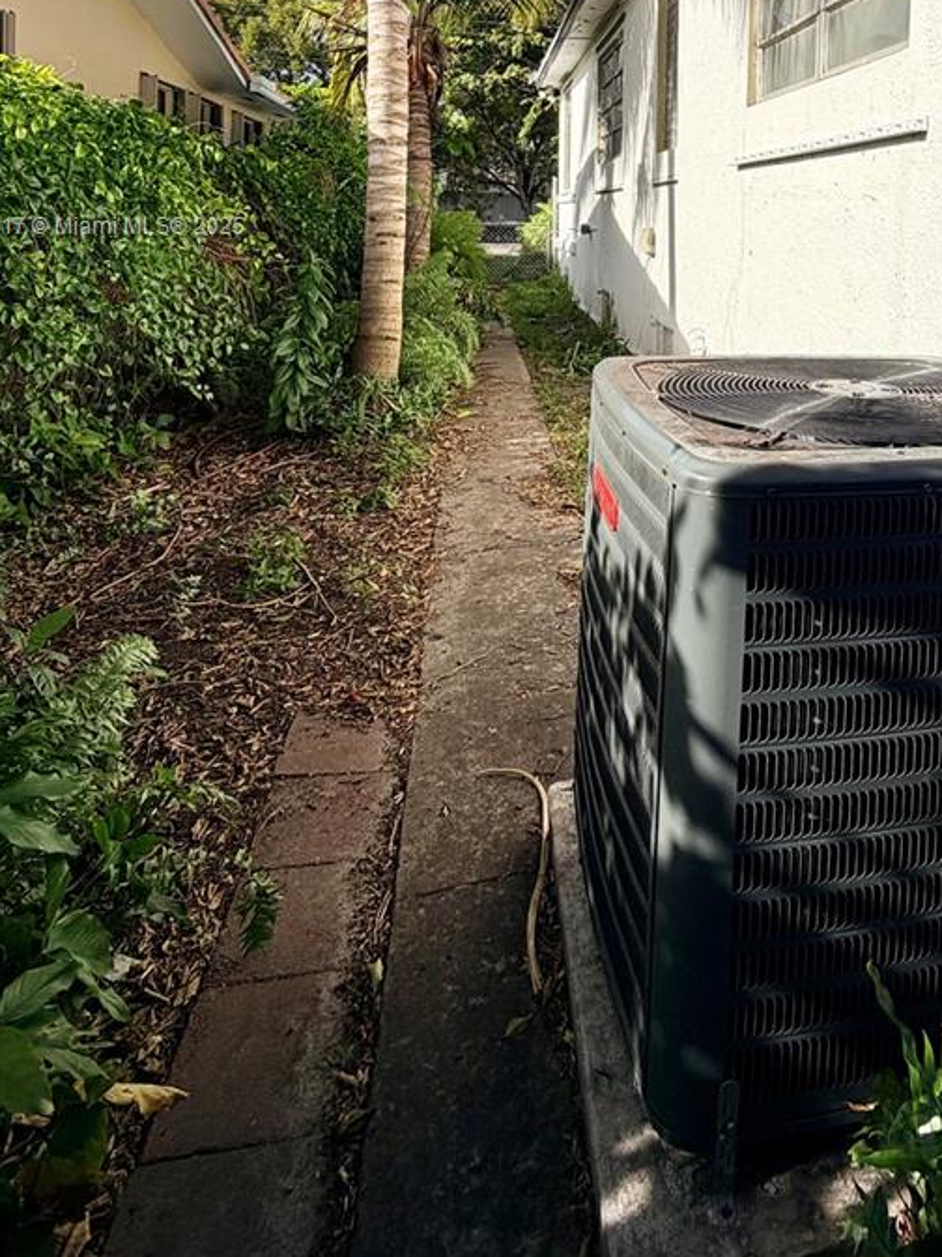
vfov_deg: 62.7
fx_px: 907
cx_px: 744
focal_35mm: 25
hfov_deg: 51.7
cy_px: 228
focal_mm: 2.22
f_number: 2.2
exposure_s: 1/770
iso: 20
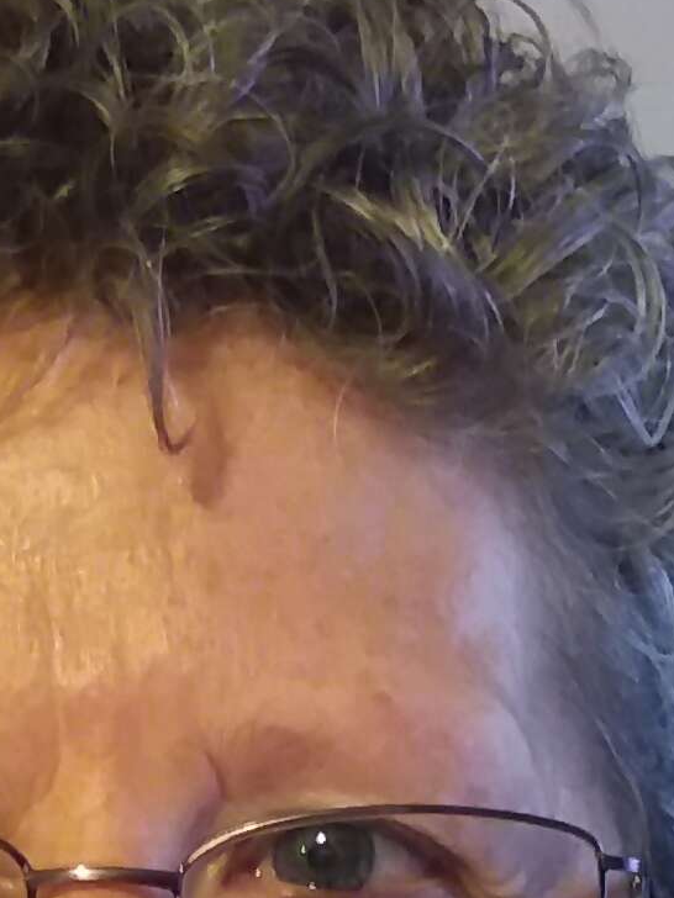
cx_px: 99
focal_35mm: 121
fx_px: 3141
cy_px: 1305
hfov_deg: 12.2
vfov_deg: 15.2
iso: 100
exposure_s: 1/15
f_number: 1.9
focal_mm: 2.91
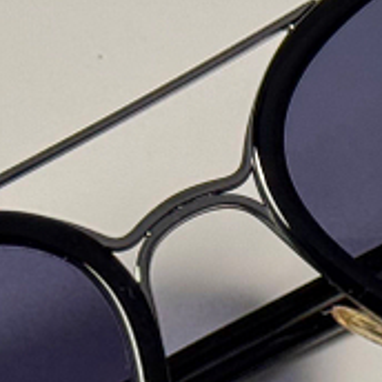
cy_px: 606
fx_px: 3071
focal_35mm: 246
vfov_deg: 7.0
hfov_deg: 7.0
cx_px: 664
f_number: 1.78
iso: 100
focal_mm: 6.76
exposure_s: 1/120
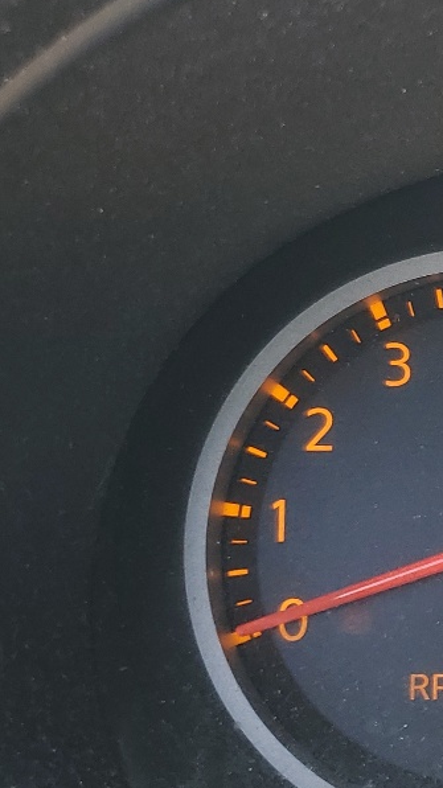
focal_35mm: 76
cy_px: 457
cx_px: 804
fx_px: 1588
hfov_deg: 14.0
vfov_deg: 27.8
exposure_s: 1/192
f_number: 1.5
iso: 50
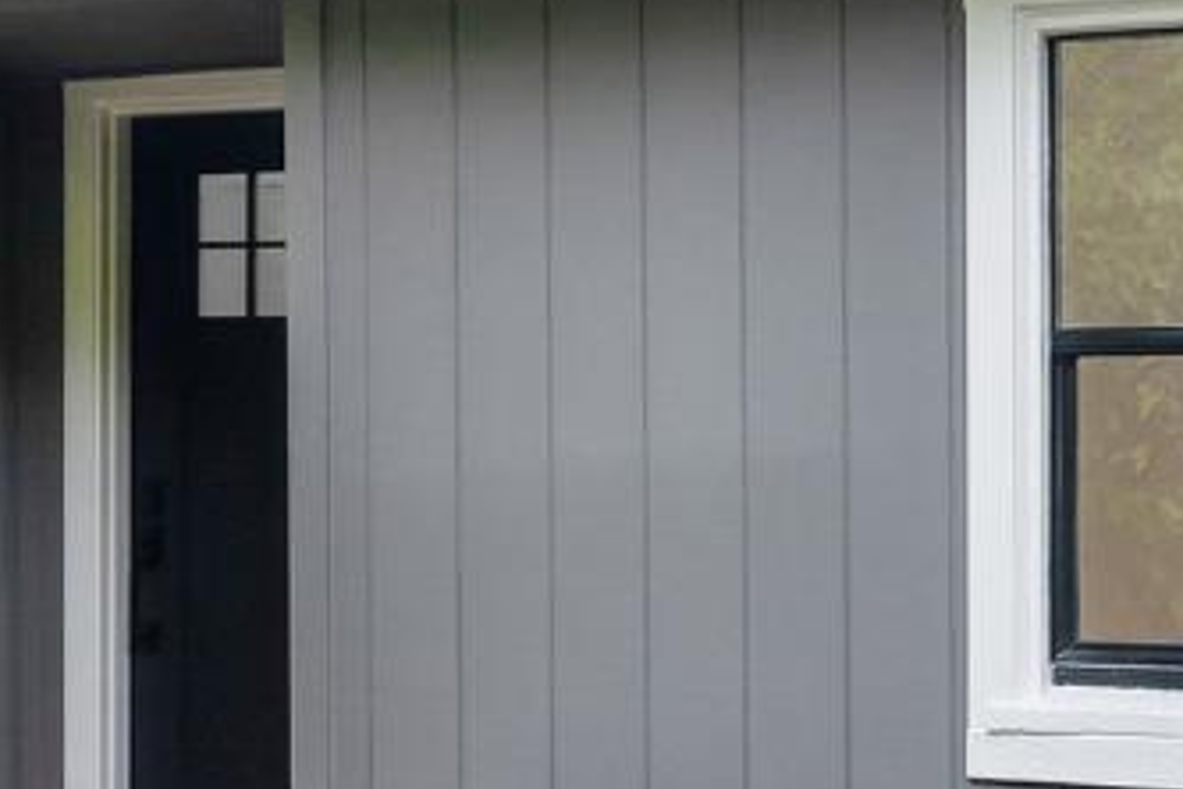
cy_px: 386
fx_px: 2070
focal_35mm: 63
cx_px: 789
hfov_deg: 31.6
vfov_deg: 21.6
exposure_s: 1/250
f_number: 8
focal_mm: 14
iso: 1000
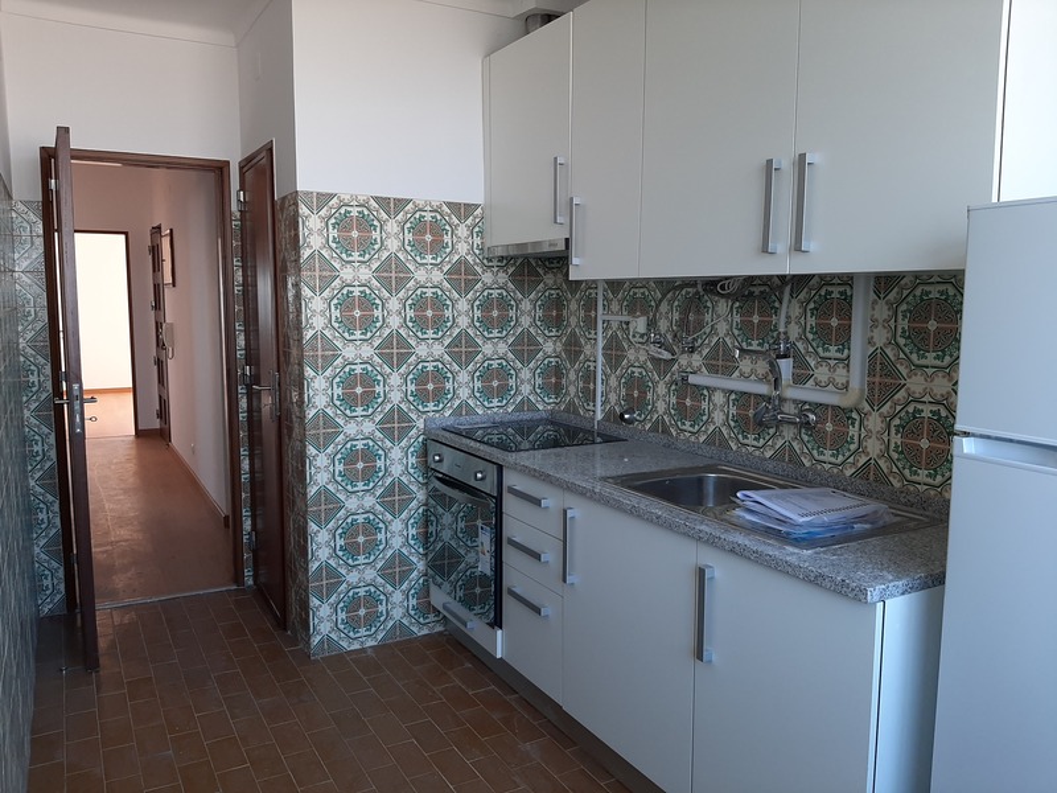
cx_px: 528
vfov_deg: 51.4
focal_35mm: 27
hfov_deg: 65.3
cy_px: 396
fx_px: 824
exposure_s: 1/100
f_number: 1.7
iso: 64
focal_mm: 3.93
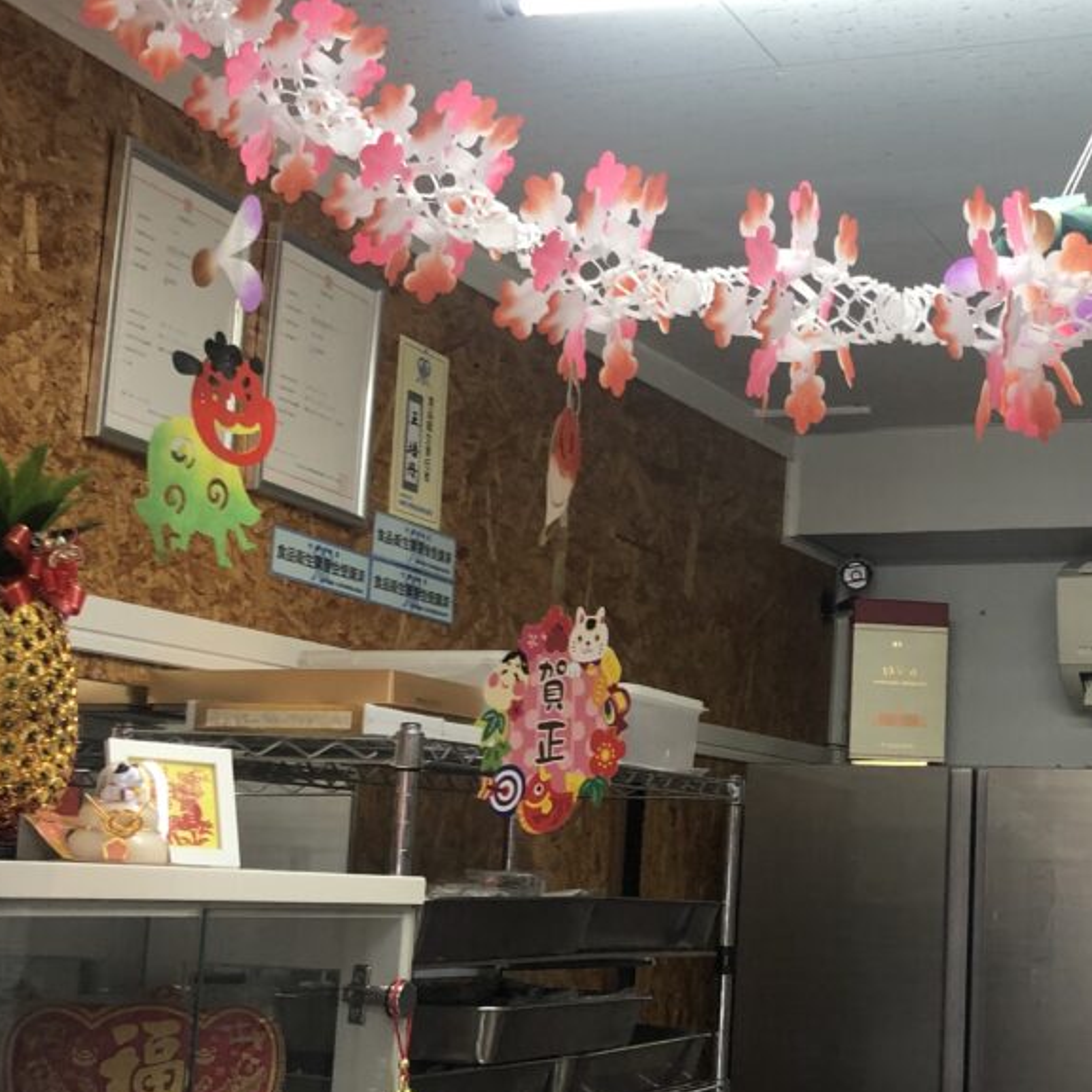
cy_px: 605
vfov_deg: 31.1
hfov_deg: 29.9
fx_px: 1963
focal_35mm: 55
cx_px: 957
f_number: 1.8
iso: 32
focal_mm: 4
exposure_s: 1/33
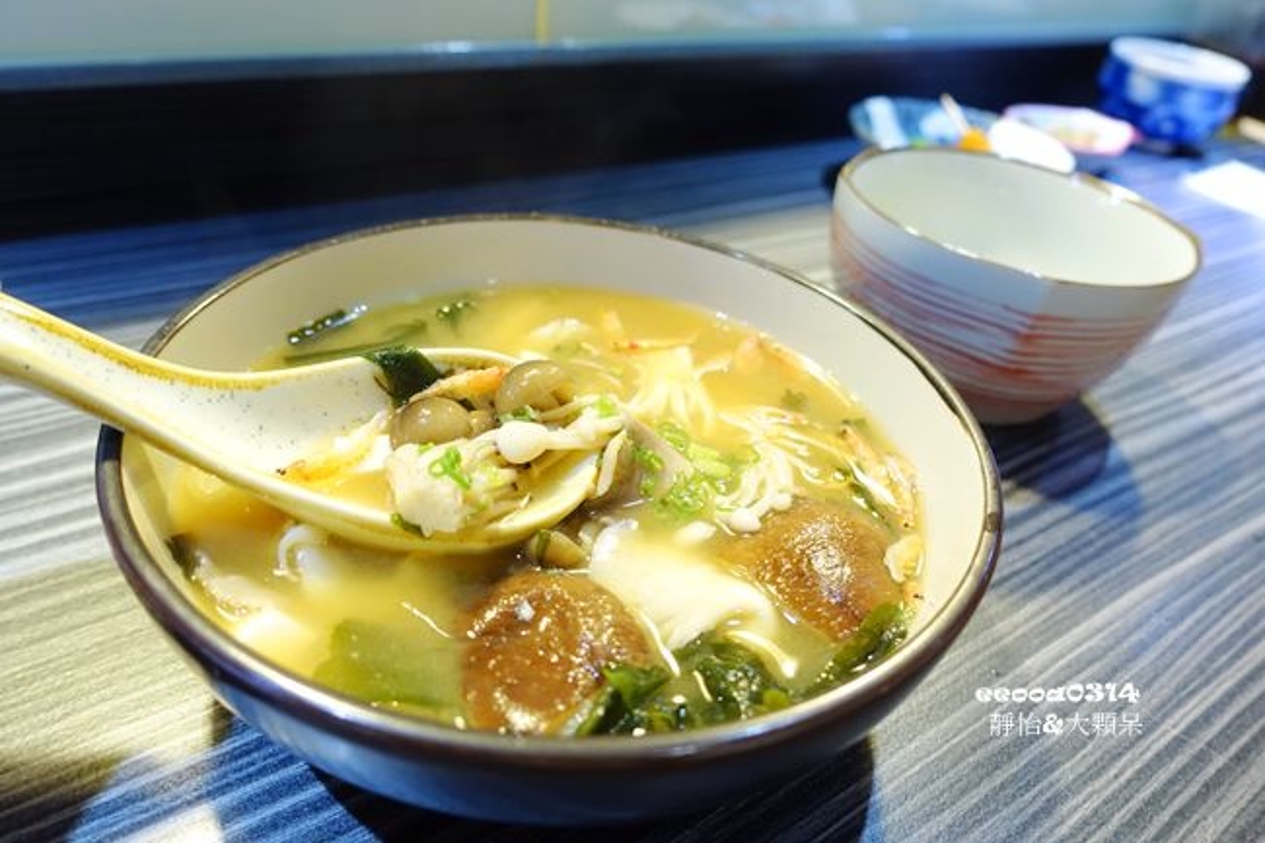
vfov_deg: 53.1
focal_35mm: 24
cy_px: 422
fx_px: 843
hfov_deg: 73.8
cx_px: 632
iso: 640
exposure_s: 1/20
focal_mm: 8.8
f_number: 2.5
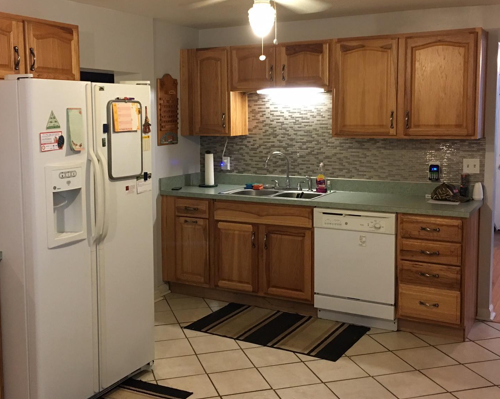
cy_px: 178
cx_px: 238
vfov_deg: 37.3
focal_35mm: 40
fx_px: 592
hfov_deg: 45.8
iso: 80
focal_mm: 4.15
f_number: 2.2
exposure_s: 1/10
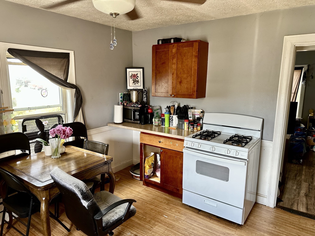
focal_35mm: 24
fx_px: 218
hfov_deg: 71.6
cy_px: 118
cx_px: 158
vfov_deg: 56.8
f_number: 1.78
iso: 200
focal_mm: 6.86
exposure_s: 1/121
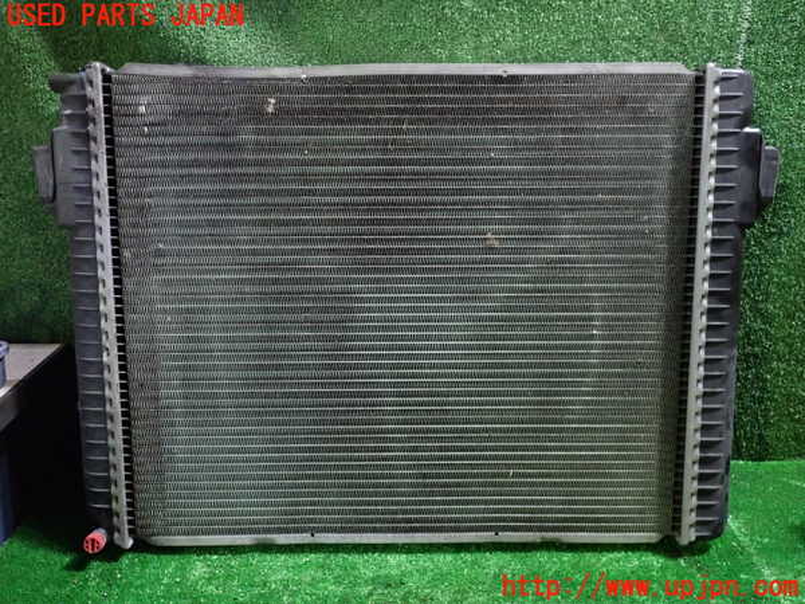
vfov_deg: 46.8
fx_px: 698
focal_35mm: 30
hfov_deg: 60.0
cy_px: 302
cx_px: 402
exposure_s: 1/30
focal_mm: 5.4
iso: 500
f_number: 2.3
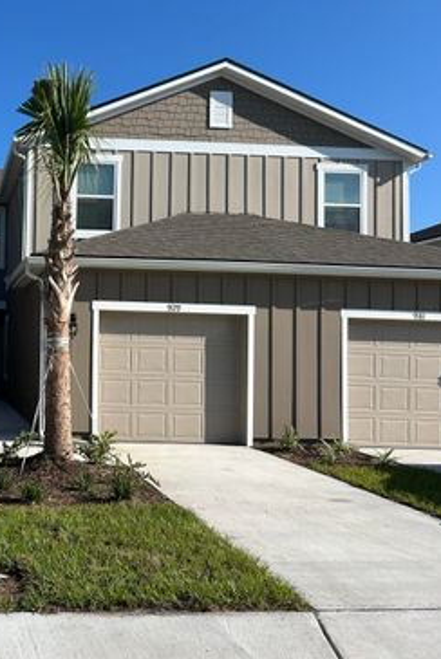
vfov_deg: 51.8
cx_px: -7
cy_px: 322
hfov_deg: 32.8
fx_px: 679
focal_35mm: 37
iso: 50
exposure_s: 1/3968
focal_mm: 5.7
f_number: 1.5
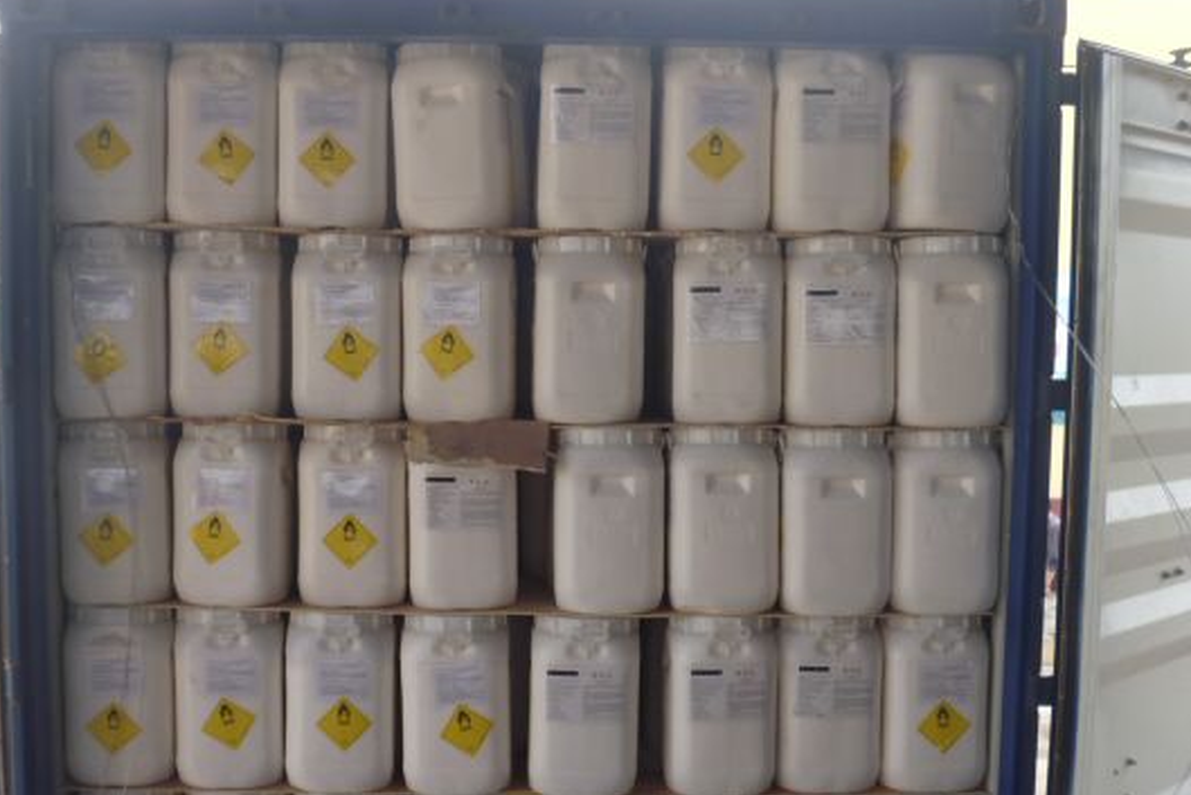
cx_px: 579
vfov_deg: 30.4
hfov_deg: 44.5
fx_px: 1456
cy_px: 480
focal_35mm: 44
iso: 80
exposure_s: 1/100
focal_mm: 6.3
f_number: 3.5
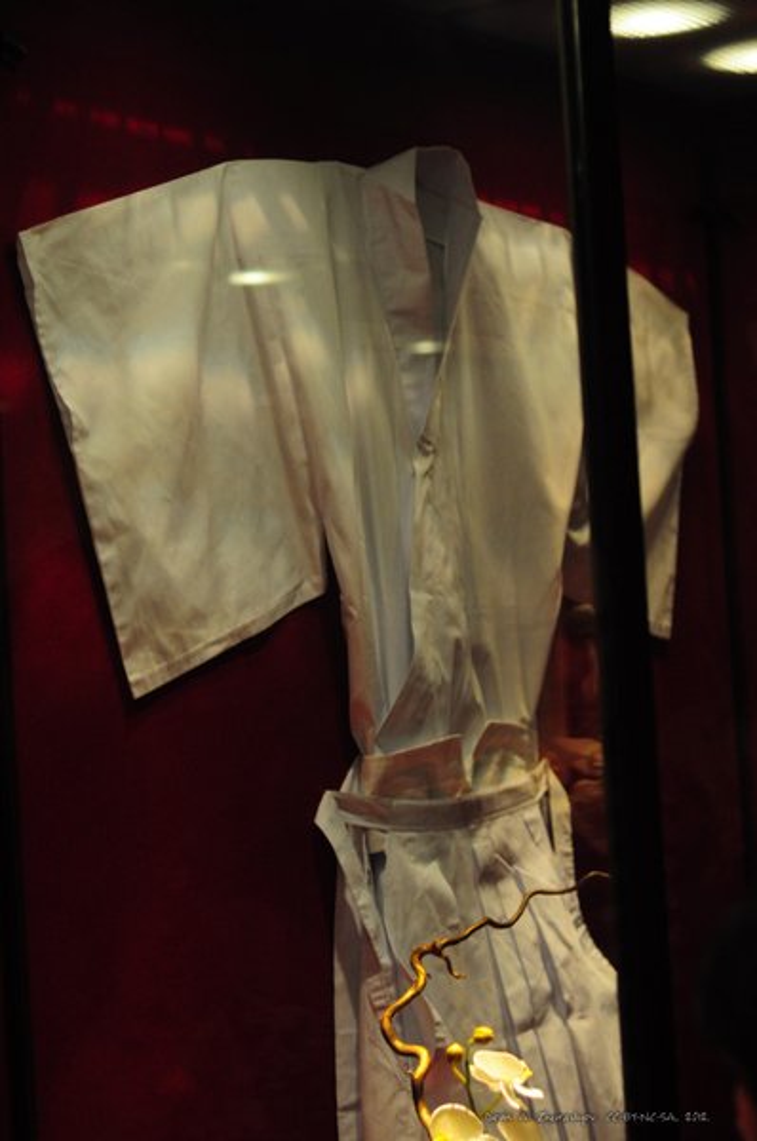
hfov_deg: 18.1
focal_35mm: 75
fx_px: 2374
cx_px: 378
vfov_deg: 27.0
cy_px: 570
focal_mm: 50
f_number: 2.5
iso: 800
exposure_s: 1/125
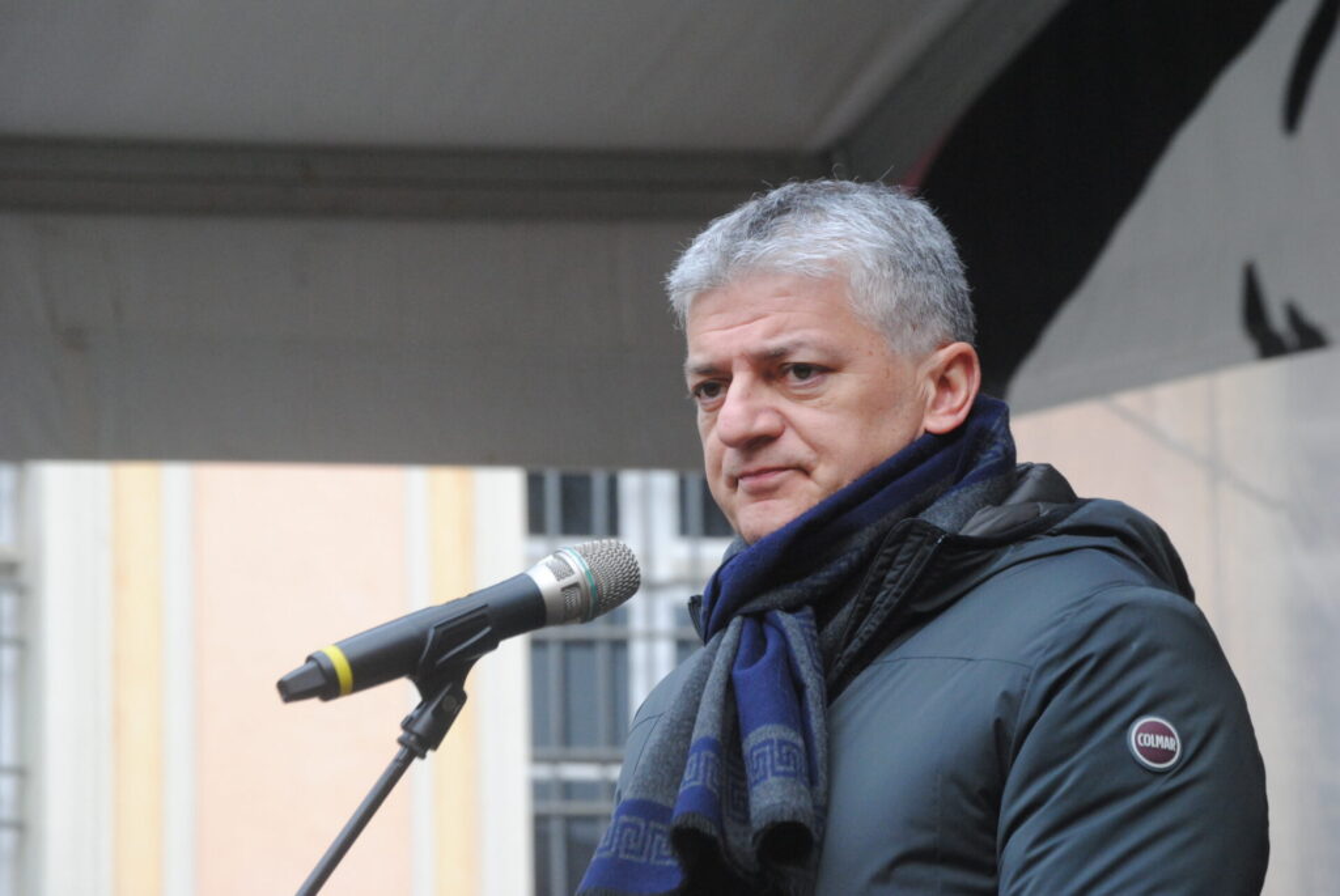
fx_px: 5868
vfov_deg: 8.7
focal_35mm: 158
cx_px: 670
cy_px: 448
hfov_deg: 13.0
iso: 800
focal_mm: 105
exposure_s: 1/250
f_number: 10
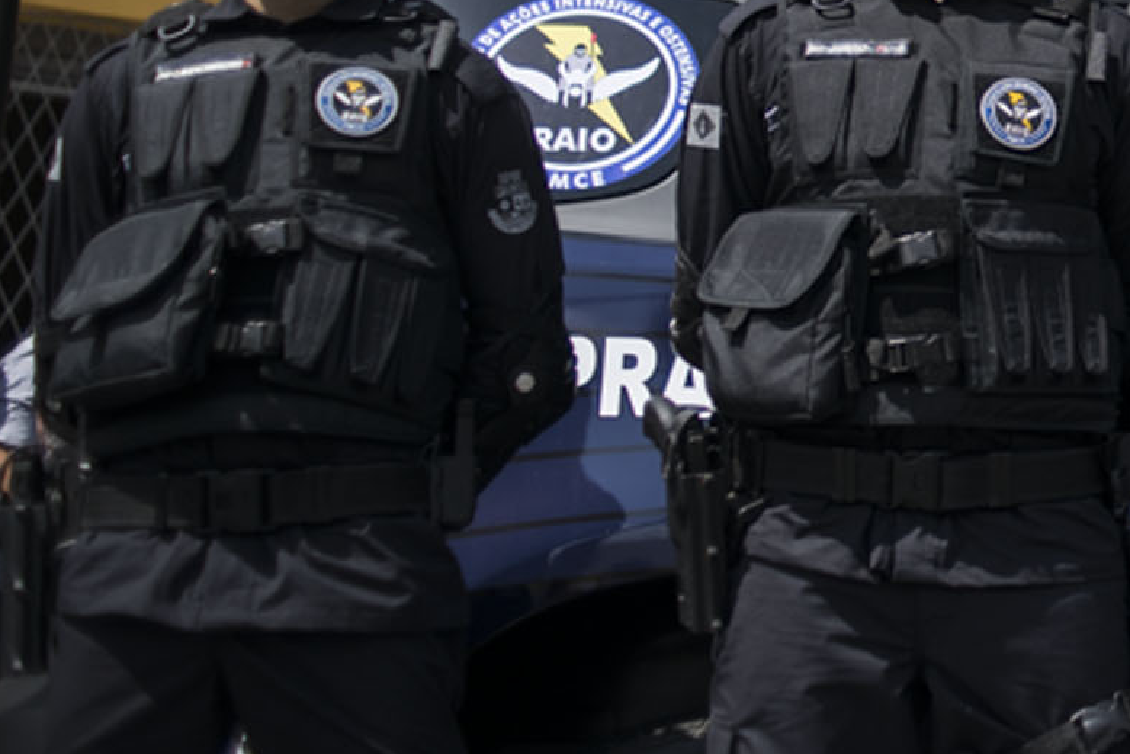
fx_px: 2825
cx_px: 1378
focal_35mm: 90
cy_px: -144
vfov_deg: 14.7
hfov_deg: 21.0
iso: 100
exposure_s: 1/8000
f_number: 2
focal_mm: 35
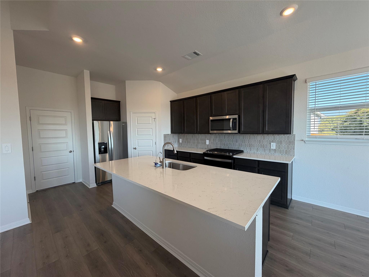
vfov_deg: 85.7
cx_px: 184
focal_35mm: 14
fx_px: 149
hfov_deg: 102.1
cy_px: 138
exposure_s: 1/120
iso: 100
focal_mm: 2.22
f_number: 2.2
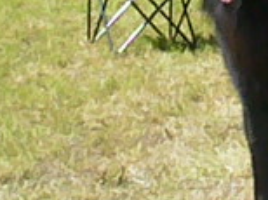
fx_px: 1190
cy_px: -85
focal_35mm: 154
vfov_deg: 9.4
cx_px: 395
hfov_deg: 12.3
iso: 800
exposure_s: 1/1600
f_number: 5.6
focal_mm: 6.1
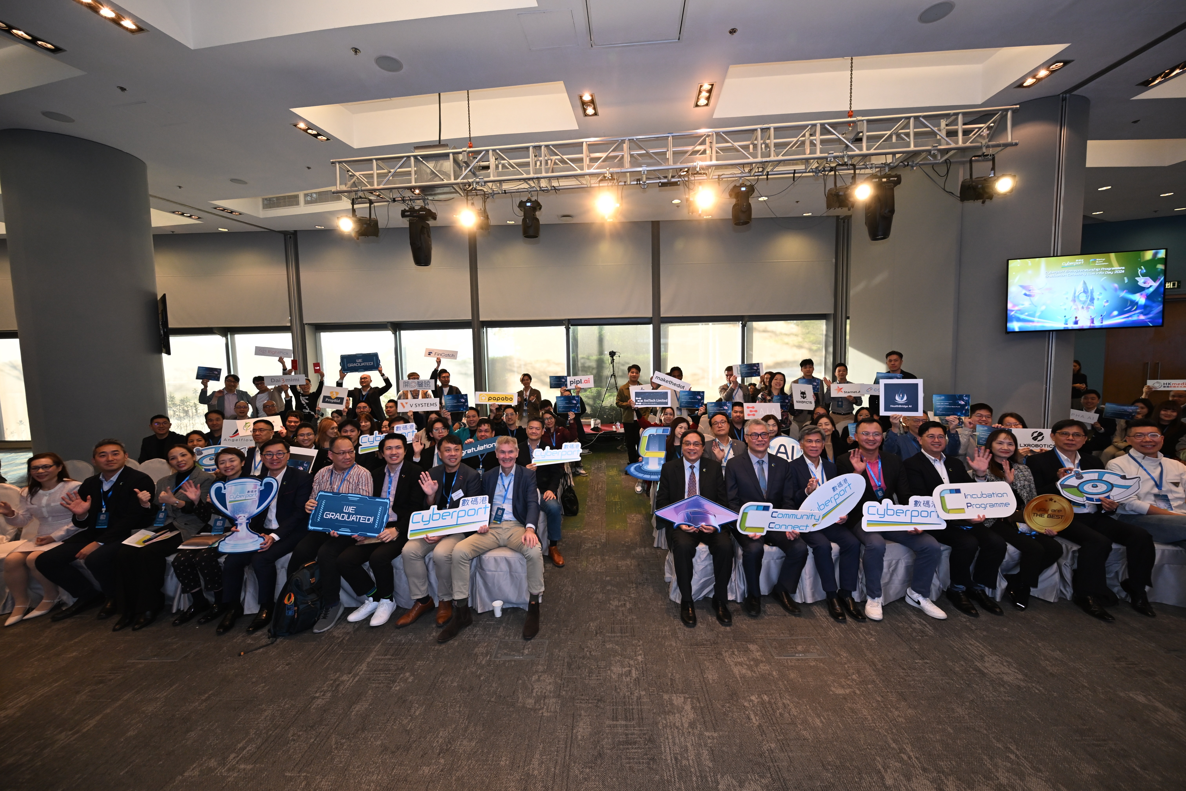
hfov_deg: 104.3
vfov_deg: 81.2
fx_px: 461
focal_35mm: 14
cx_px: 593
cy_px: 396
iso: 1250
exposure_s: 1/60
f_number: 5.6
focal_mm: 14
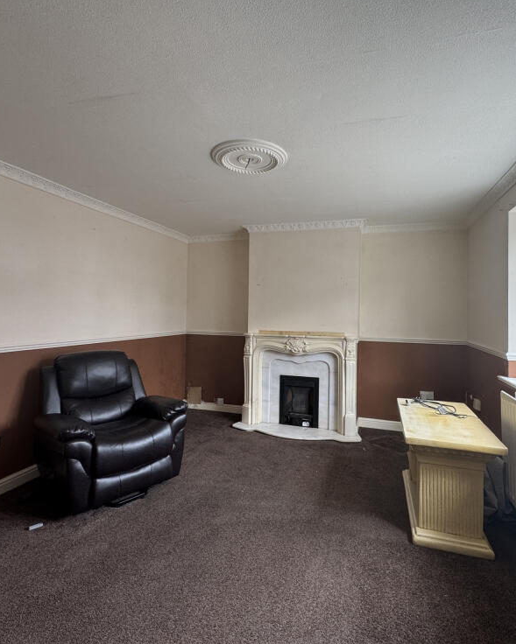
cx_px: 271
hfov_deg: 70.8
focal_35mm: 19
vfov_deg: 83.2
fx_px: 363
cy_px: 310
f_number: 2.2
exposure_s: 1/99
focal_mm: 2.22
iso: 160
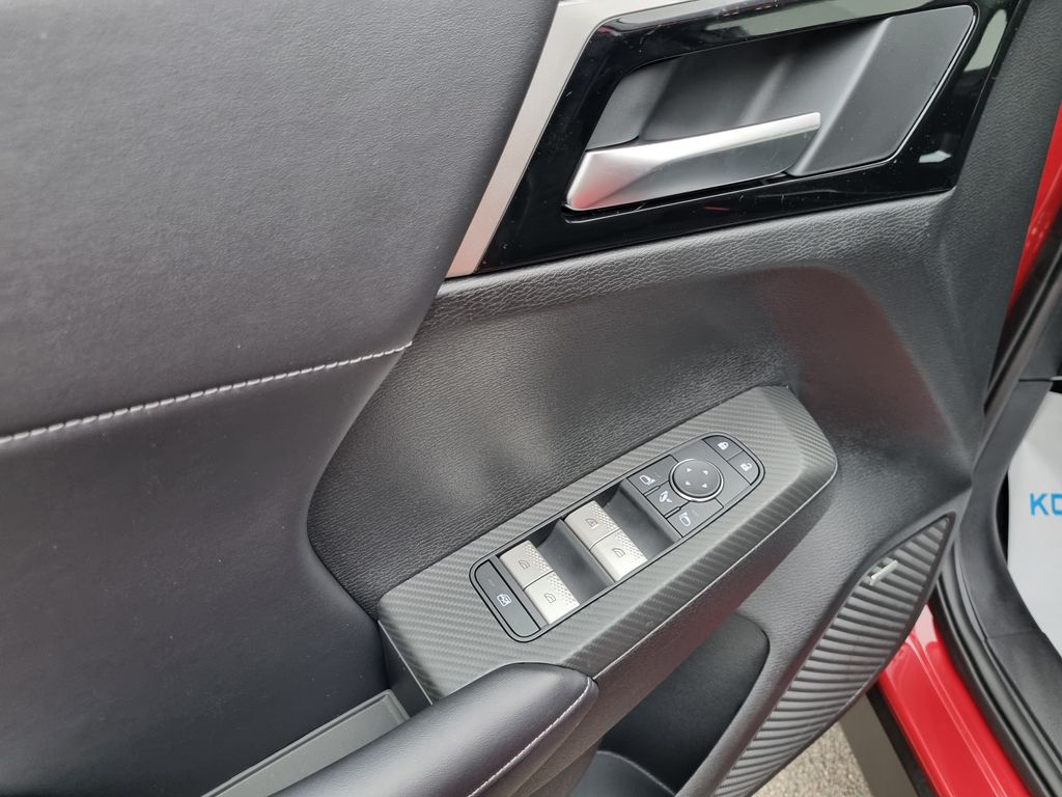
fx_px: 798
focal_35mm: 26
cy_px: 398
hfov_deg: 67.3
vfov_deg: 53.1
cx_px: 531
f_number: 1.8
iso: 250
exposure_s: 1/50
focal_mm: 5.4
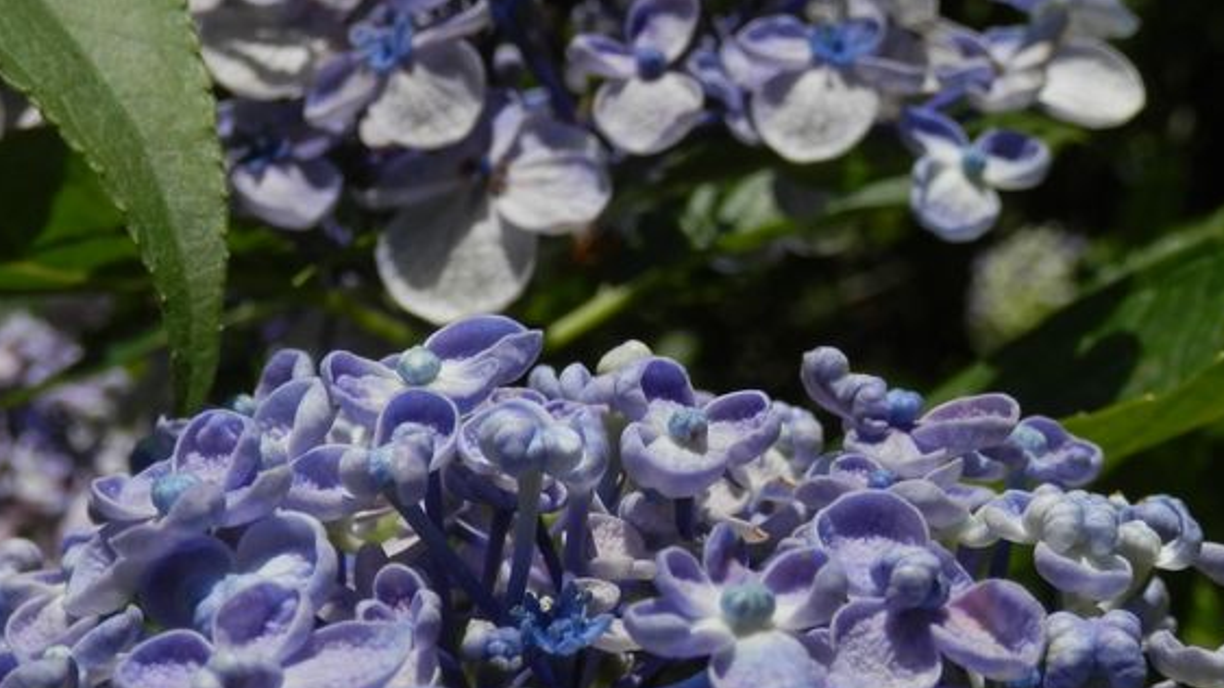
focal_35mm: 76
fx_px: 2466
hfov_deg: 27.9
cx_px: 621
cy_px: 496
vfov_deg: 15.8
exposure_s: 1/200
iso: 80
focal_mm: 8.9
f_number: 11.2
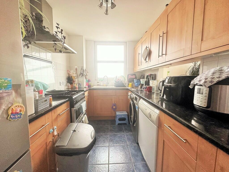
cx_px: 114
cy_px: 86
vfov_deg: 85.7
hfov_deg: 102.1
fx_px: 93
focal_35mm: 14
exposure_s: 1/99
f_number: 2.2
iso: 160
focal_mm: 2.22
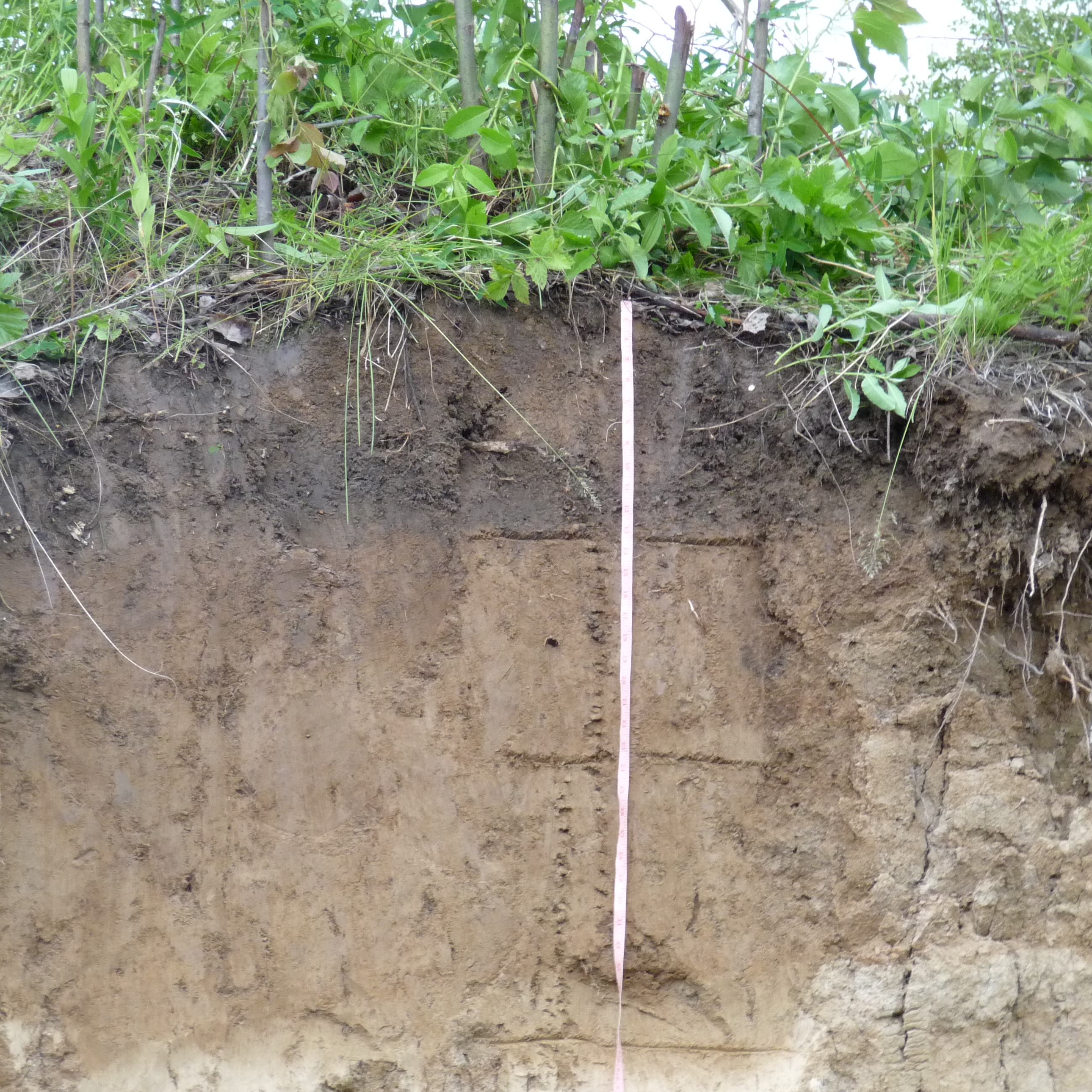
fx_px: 5960
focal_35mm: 167
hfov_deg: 10.5
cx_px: 614
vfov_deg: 10.5
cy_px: 546
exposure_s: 1/60
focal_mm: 24.1
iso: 250
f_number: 4.8
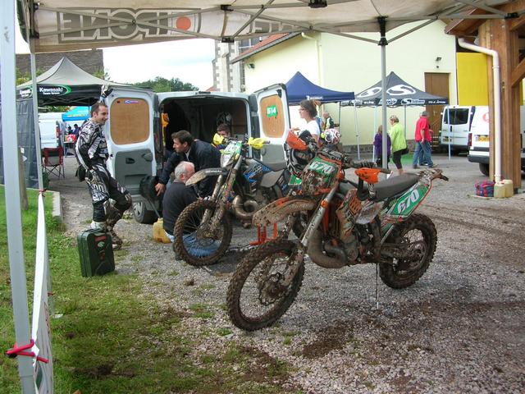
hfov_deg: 52.6
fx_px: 531
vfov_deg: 40.7
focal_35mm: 35
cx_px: 262
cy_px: 197
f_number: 2.8
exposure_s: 1/314
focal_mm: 5.8
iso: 50
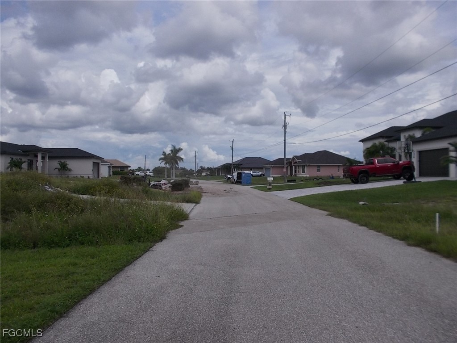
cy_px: 172
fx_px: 383
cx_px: 228
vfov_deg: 48.2
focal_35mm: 29
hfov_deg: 61.7
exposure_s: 1/2000
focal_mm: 4.1
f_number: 3.3
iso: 80
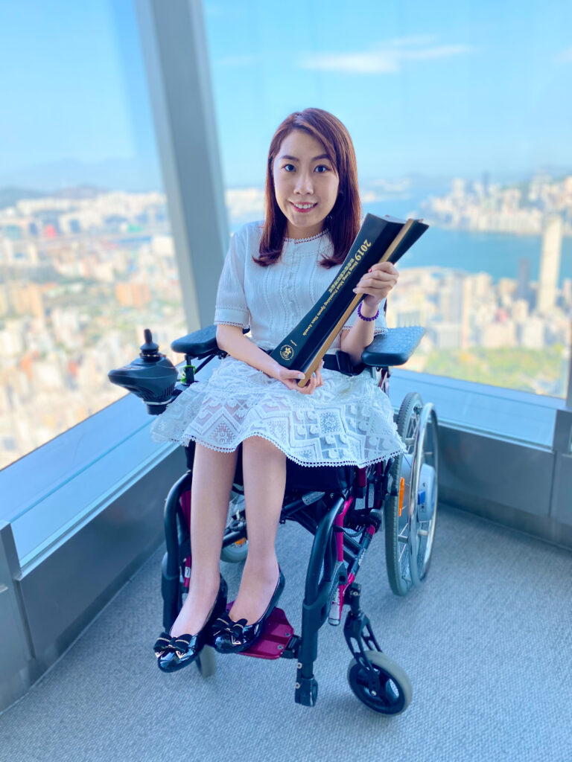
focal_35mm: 26
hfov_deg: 53.1
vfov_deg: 67.3
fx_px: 573
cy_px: 381
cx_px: 286
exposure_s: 1/320
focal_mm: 4.25
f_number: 1.8
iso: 32
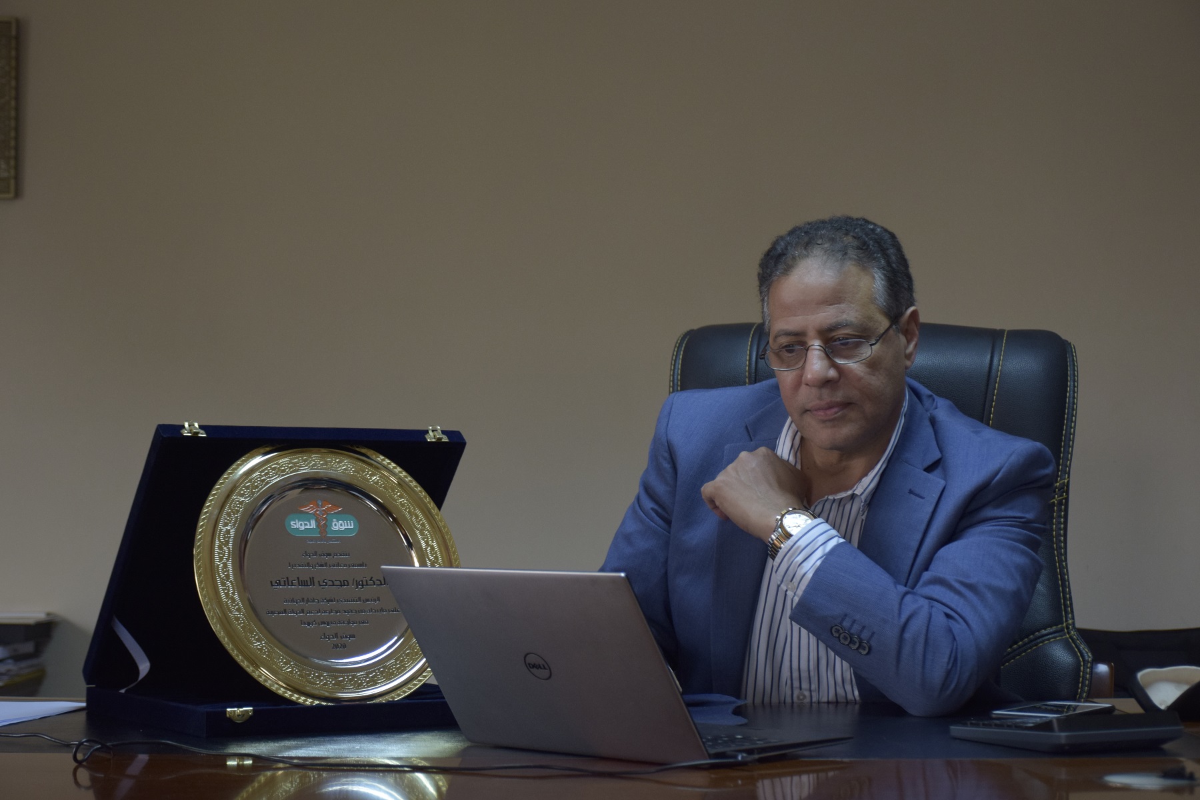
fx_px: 2250
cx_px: 600
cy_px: 400
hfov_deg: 29.9
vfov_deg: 20.2
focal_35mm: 68
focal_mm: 45
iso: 800
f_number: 4.5
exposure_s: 1/60
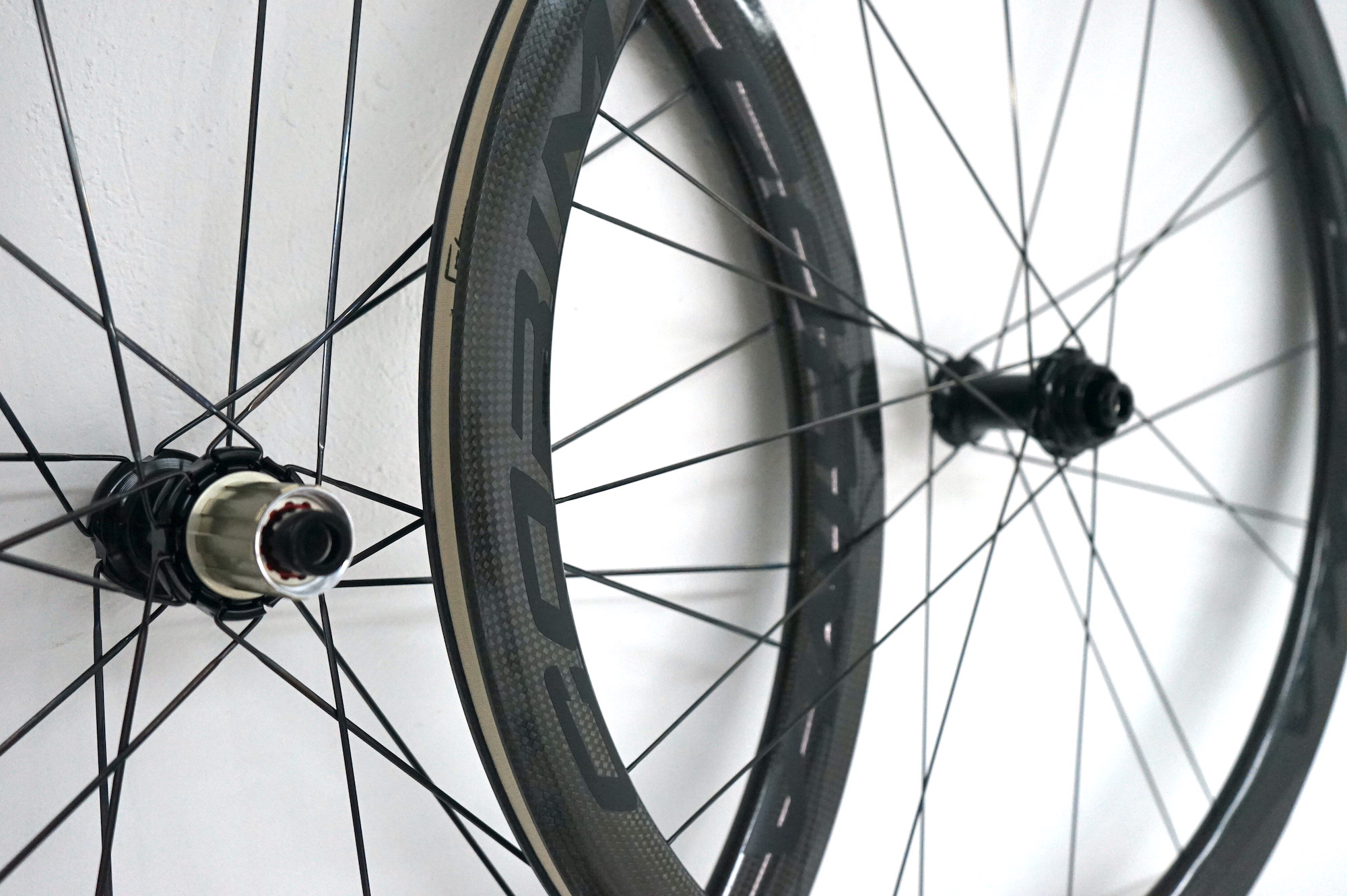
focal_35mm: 41
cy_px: 448
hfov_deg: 47.4
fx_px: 1533
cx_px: 674
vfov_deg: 32.6
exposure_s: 1/160
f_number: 4.5
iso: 2500
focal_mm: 41
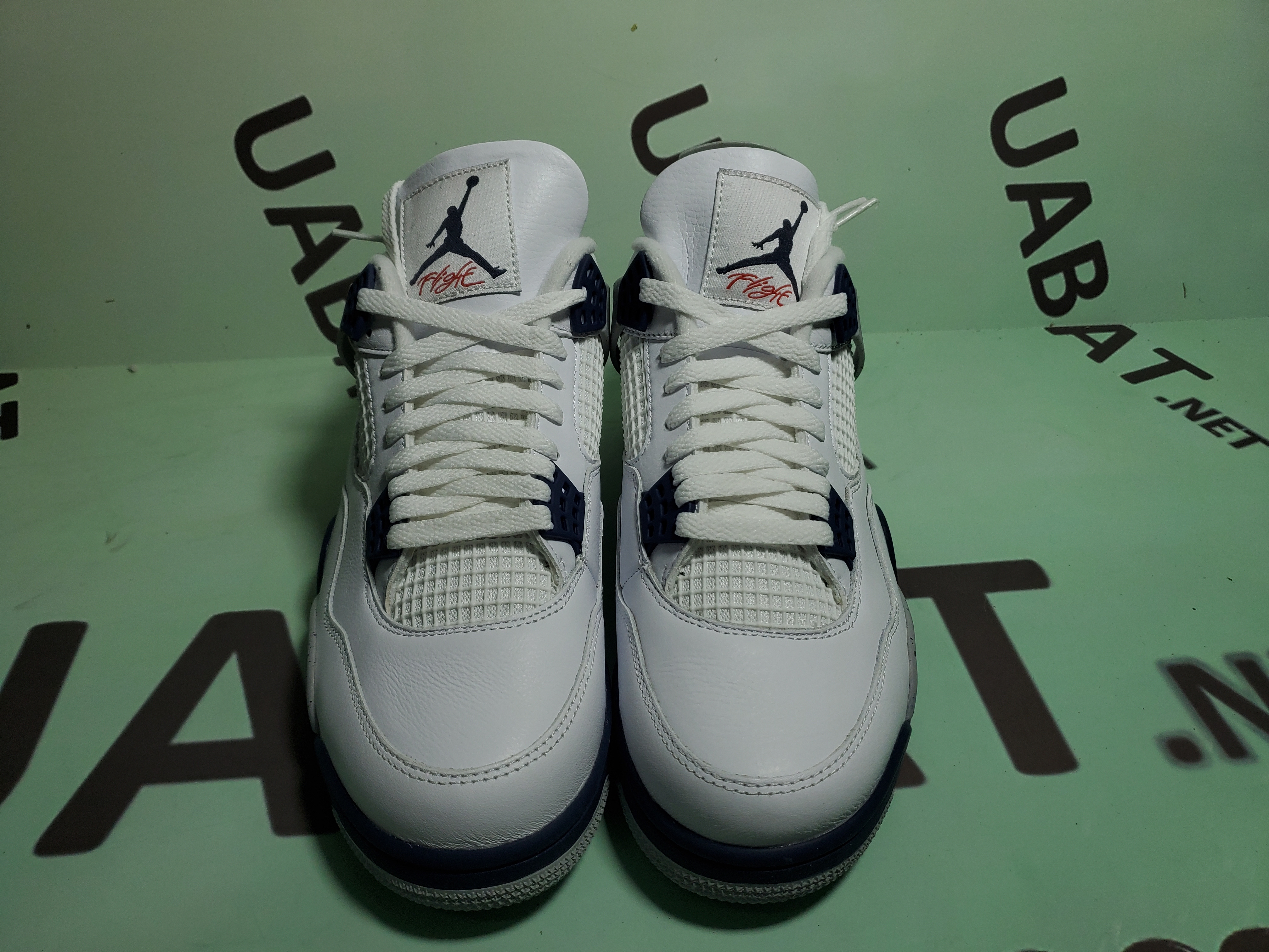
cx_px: 634
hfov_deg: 67.3
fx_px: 953
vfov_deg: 53.1
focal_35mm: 26
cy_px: 476
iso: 50
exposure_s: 1/1041
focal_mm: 4.3
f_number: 1.5
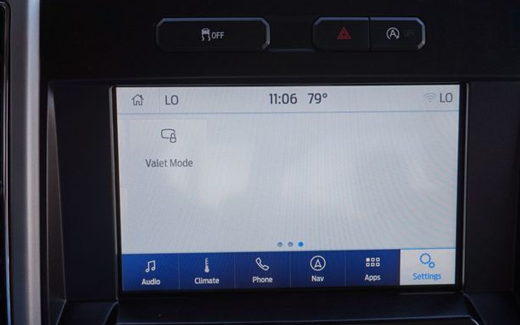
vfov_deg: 28.6
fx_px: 638
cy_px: 180
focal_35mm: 45
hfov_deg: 44.4
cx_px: 271
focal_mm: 28
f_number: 5.6
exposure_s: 1/80
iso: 100
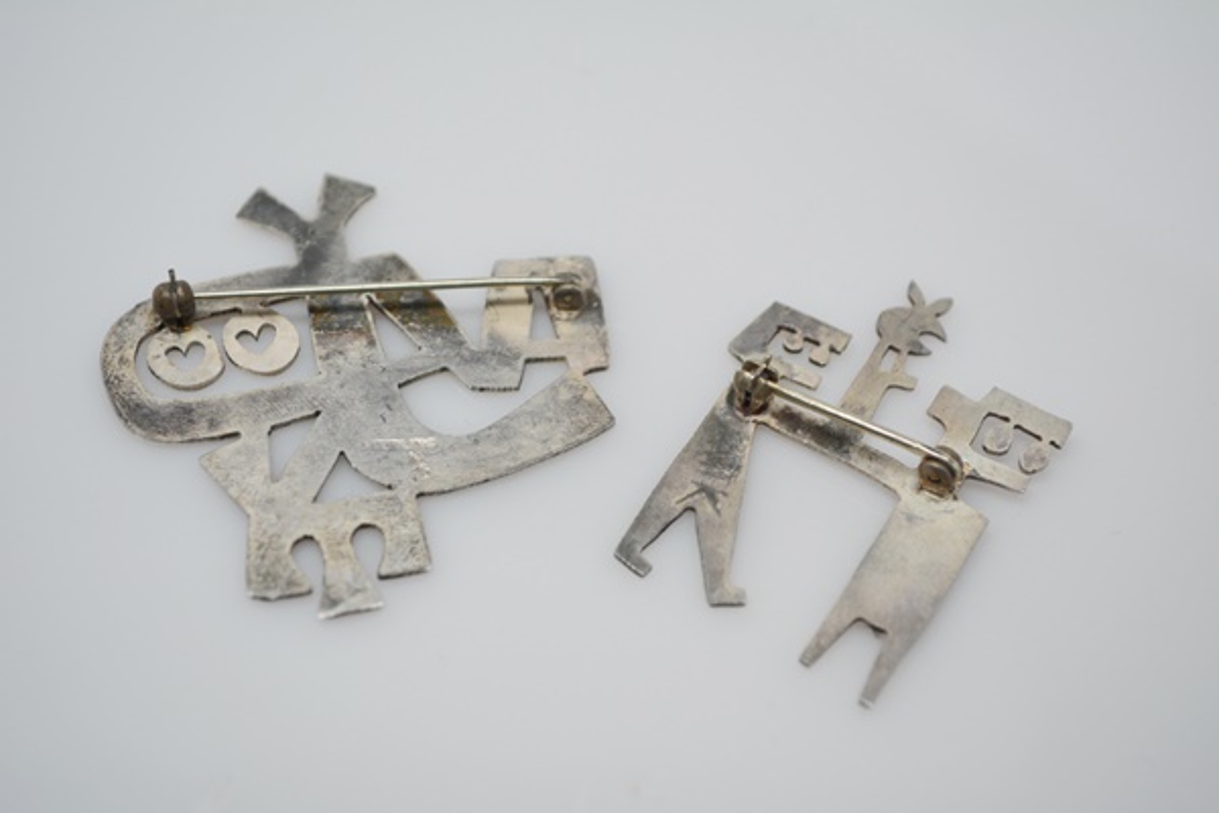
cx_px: 610
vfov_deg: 20.6
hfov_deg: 30.5
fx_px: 2235
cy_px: 406
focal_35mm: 66
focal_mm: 44
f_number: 5.6
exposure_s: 1/125
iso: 400
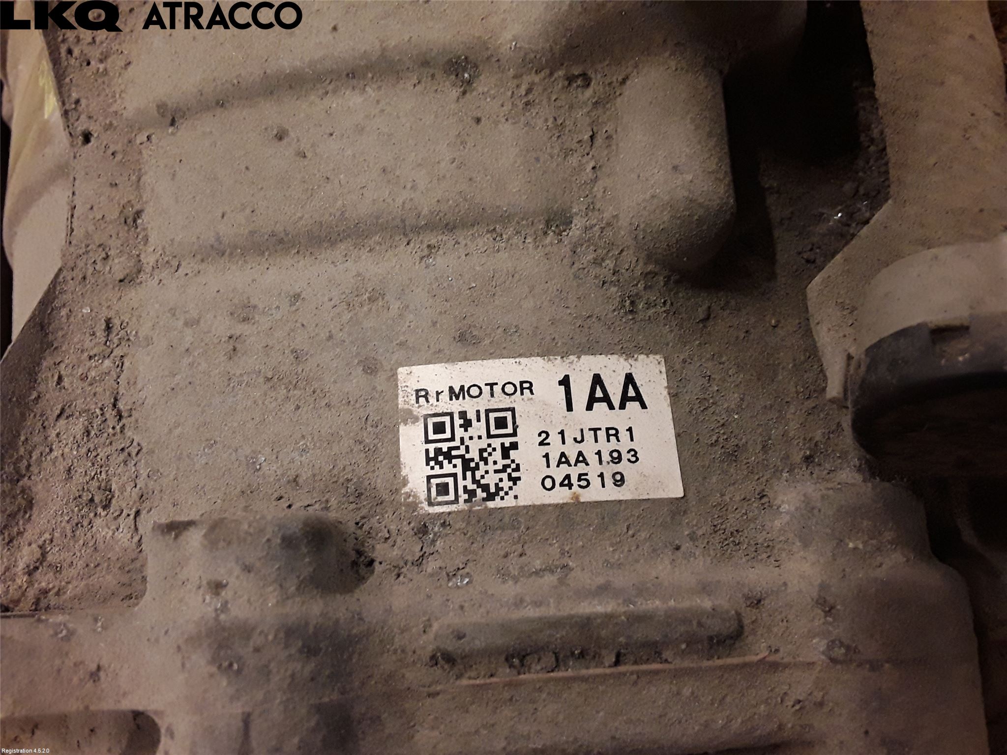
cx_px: 504
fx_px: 815
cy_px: 378
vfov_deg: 49.7
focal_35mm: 28
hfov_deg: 63.4
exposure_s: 1/50
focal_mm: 2.91
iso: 160
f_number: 1.9
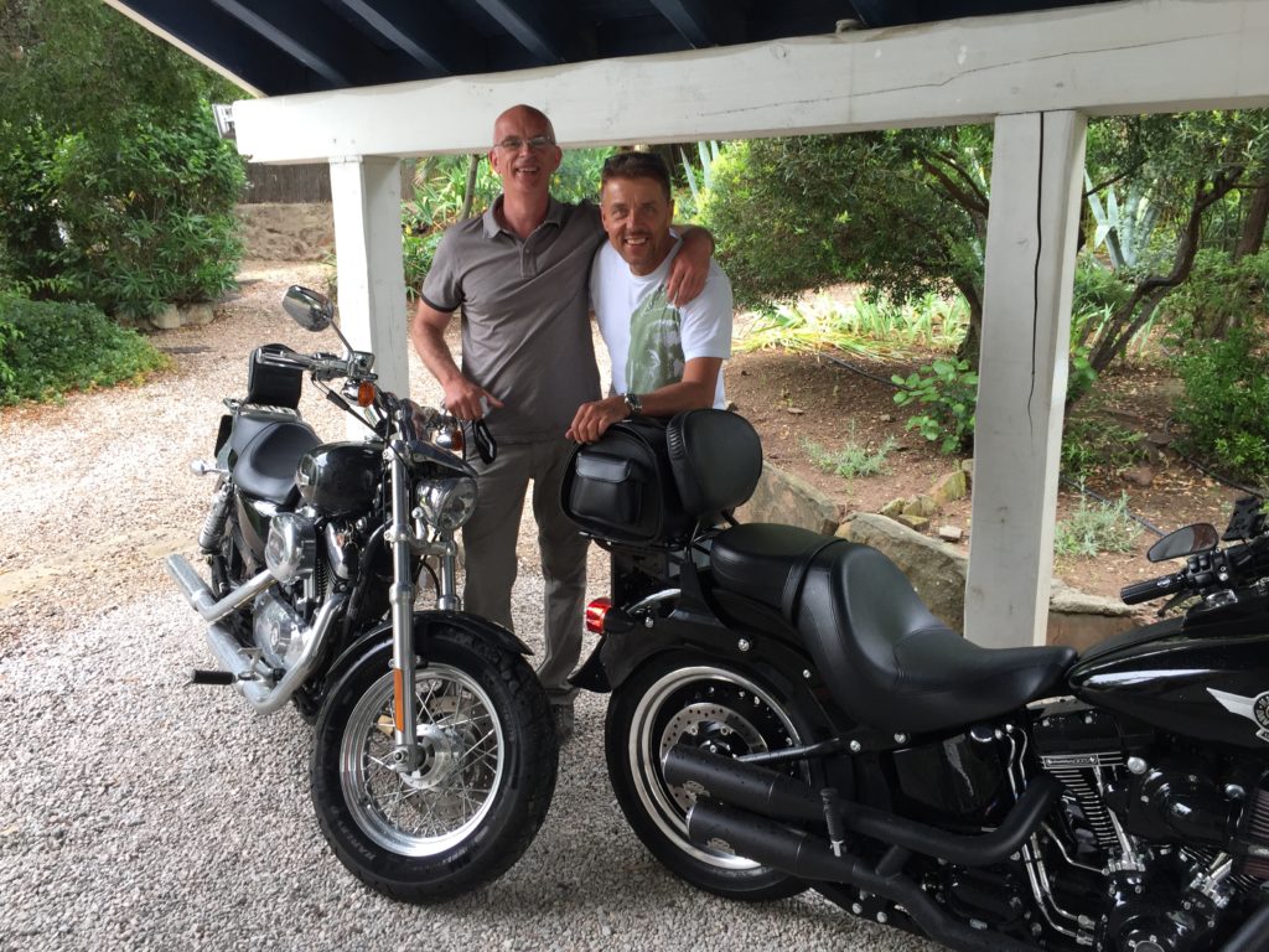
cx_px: 634
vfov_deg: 48.2
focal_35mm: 29
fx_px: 1063
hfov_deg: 61.7
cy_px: 476
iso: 40
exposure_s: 1/100
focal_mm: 4.15
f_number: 2.2
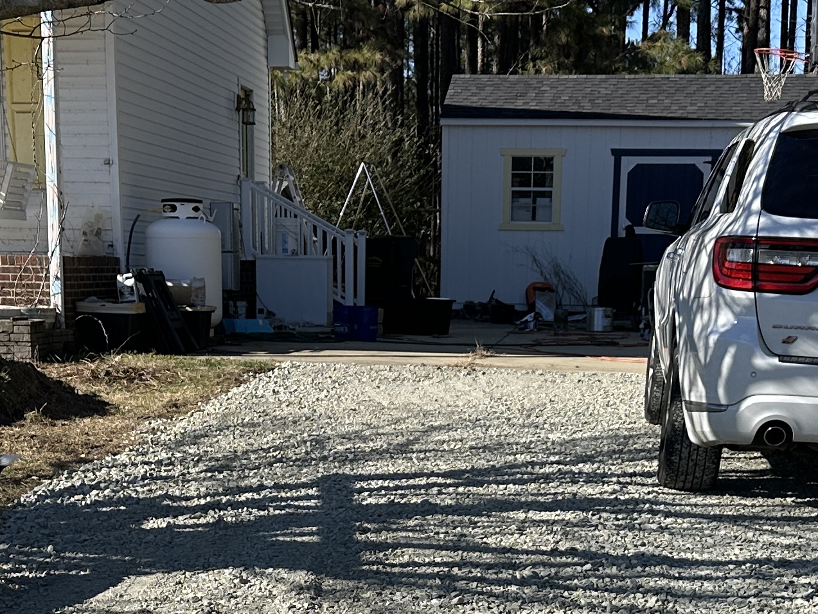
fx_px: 1796
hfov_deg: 25.7
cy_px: 591
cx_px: 412
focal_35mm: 76
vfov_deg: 18.9
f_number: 1.78
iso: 80
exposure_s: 1/5000
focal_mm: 6.86
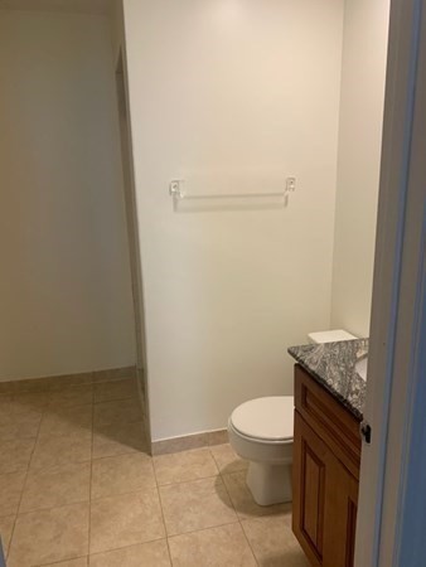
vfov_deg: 67.3
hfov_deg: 53.1
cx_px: 213
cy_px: 284
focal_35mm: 26
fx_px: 426
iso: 100
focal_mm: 4.25
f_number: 1.8
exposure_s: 1/60
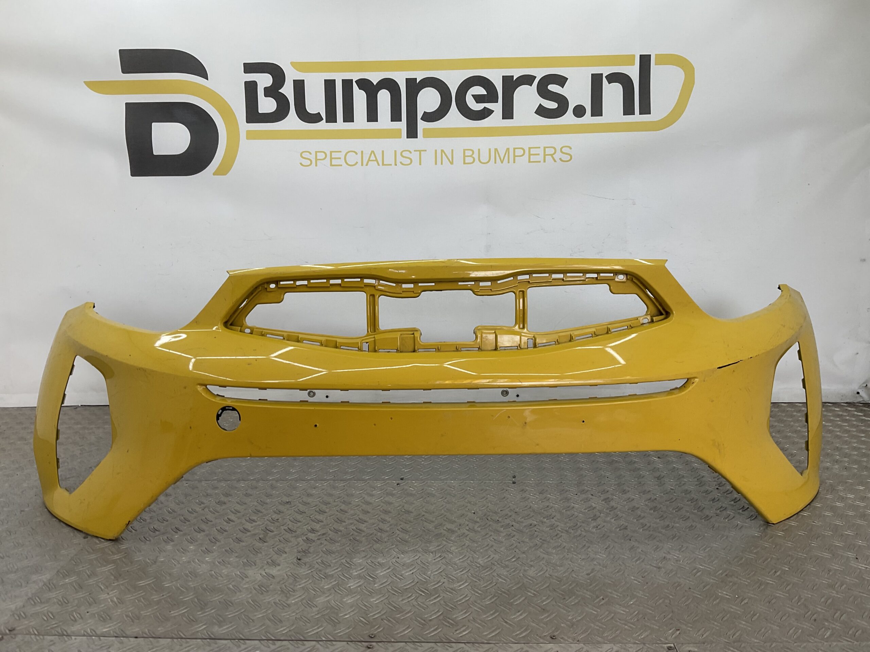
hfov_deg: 61.7
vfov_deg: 48.2
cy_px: 326
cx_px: 435
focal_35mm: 29
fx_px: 729
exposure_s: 1/194
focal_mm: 3
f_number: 1.8
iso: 16
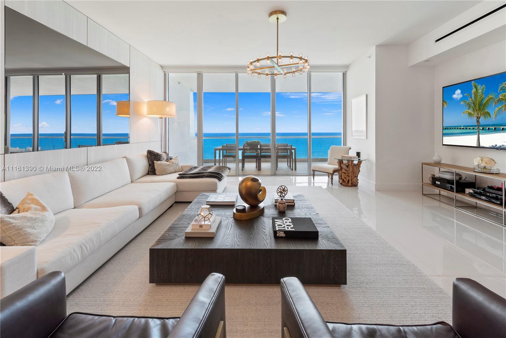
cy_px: 169
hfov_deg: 104.2
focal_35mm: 14
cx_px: 253
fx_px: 197
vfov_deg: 81.2
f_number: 8
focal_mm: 14
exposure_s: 1/5
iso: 100
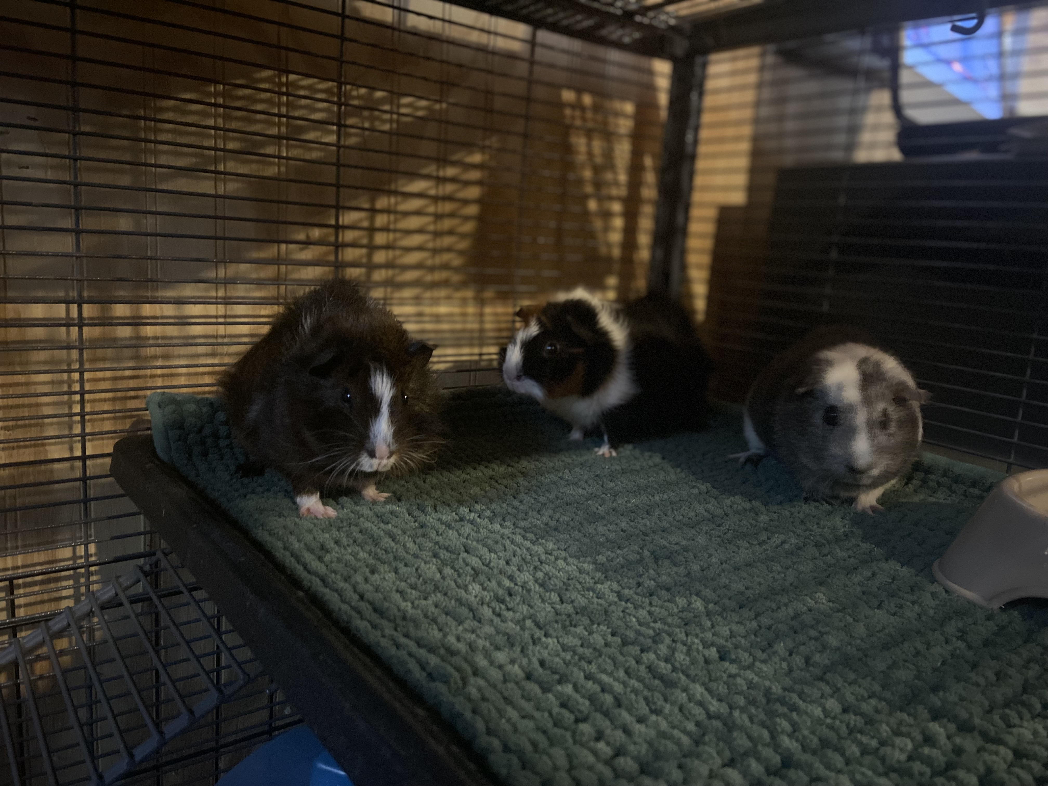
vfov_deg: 53.1
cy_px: 393
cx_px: 524
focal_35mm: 26
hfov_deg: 67.3
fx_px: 787
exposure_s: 1/15
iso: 2000
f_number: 1.8
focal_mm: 4.25
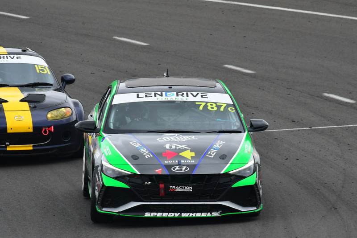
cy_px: 119
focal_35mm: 750
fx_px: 7440
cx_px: 178
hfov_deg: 2.7
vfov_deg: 1.8
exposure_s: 1/640
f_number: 11
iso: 1000
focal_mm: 500
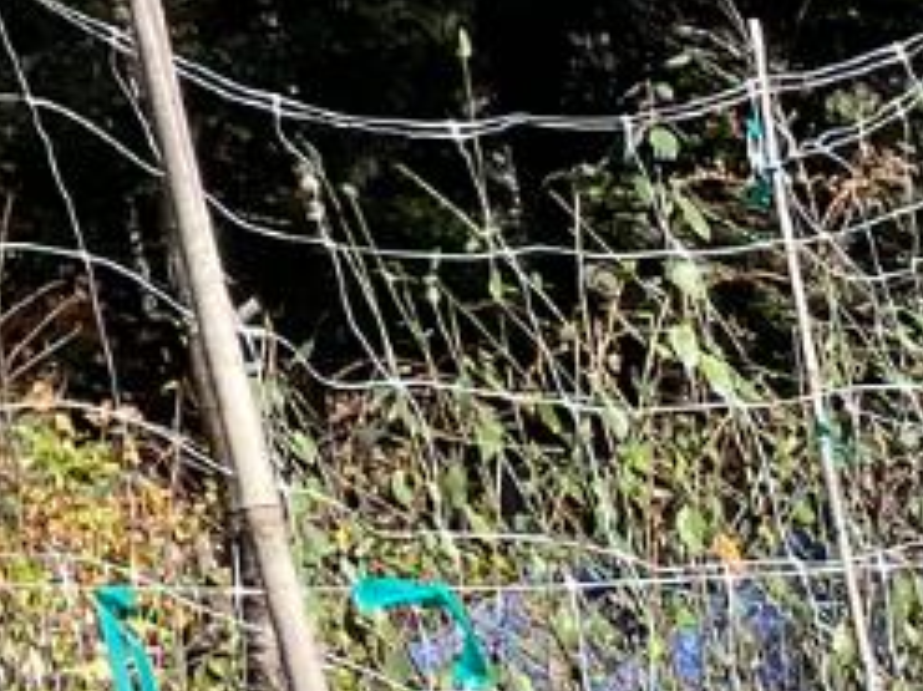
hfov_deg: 9.6
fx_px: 4211
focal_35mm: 158
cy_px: -1107
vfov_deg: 8.4
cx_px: -1868
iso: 50
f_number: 1.6
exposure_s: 1/1066
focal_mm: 5.1
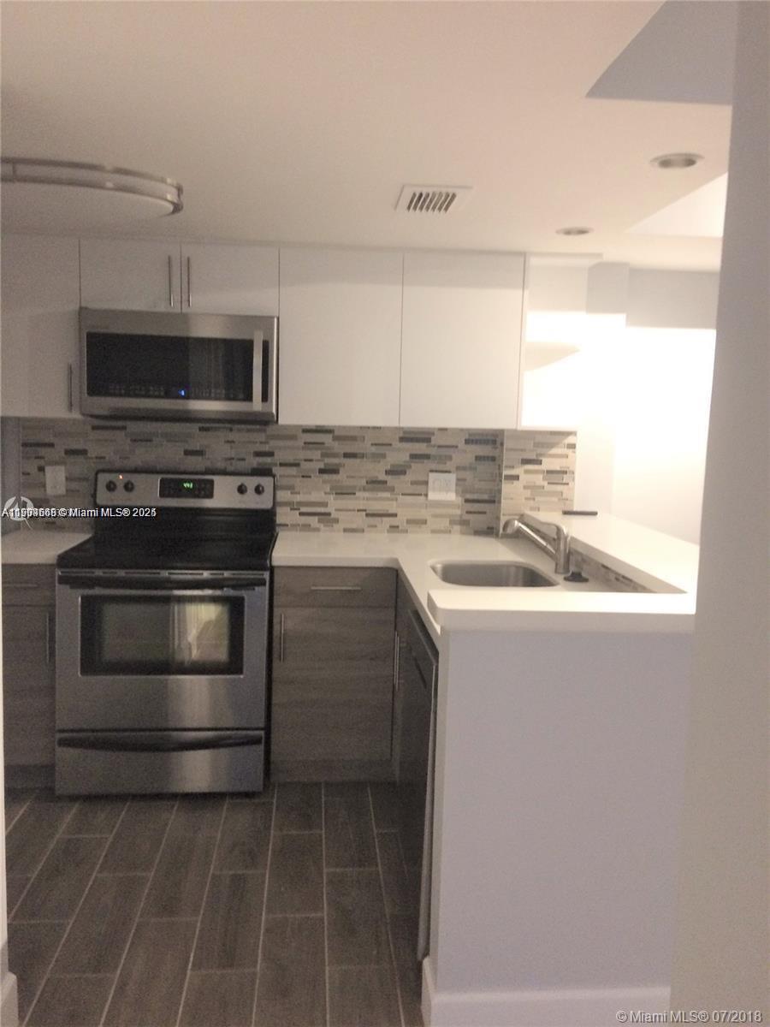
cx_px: 385
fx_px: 860
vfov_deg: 61.7
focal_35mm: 29
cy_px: 514
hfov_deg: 48.2
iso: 320
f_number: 2.2
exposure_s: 1/24
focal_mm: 4.15
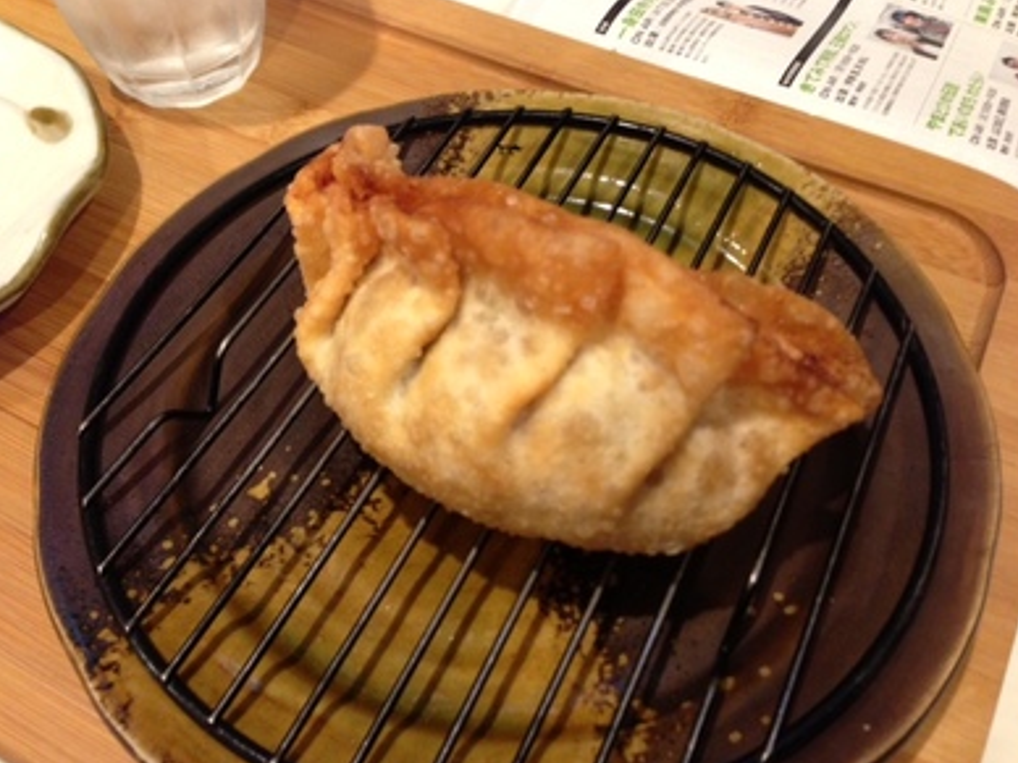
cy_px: 378
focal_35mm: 34
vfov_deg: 41.8
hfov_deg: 54.0
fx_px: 1000
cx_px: 499
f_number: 2.4
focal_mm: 4.13
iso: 200
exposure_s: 1/20
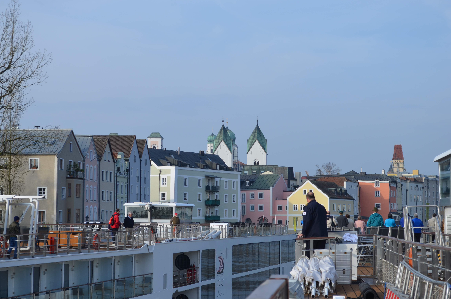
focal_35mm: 82
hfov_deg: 24.7
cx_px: 226
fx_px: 1031
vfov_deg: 16.5
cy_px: 150
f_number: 8
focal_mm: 55
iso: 125
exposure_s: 1/250
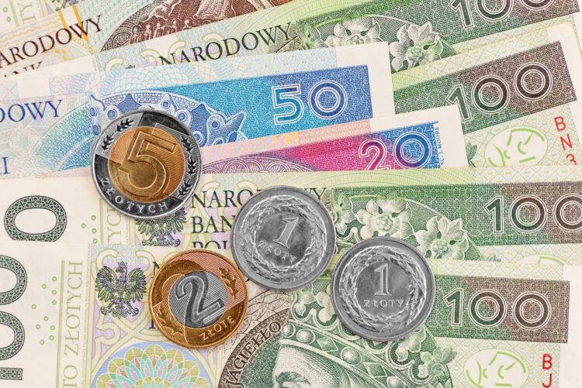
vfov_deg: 13.7
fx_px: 1618
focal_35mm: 100
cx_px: 291
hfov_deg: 20.4
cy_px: 194
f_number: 6.3
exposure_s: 1/160
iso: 100
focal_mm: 100
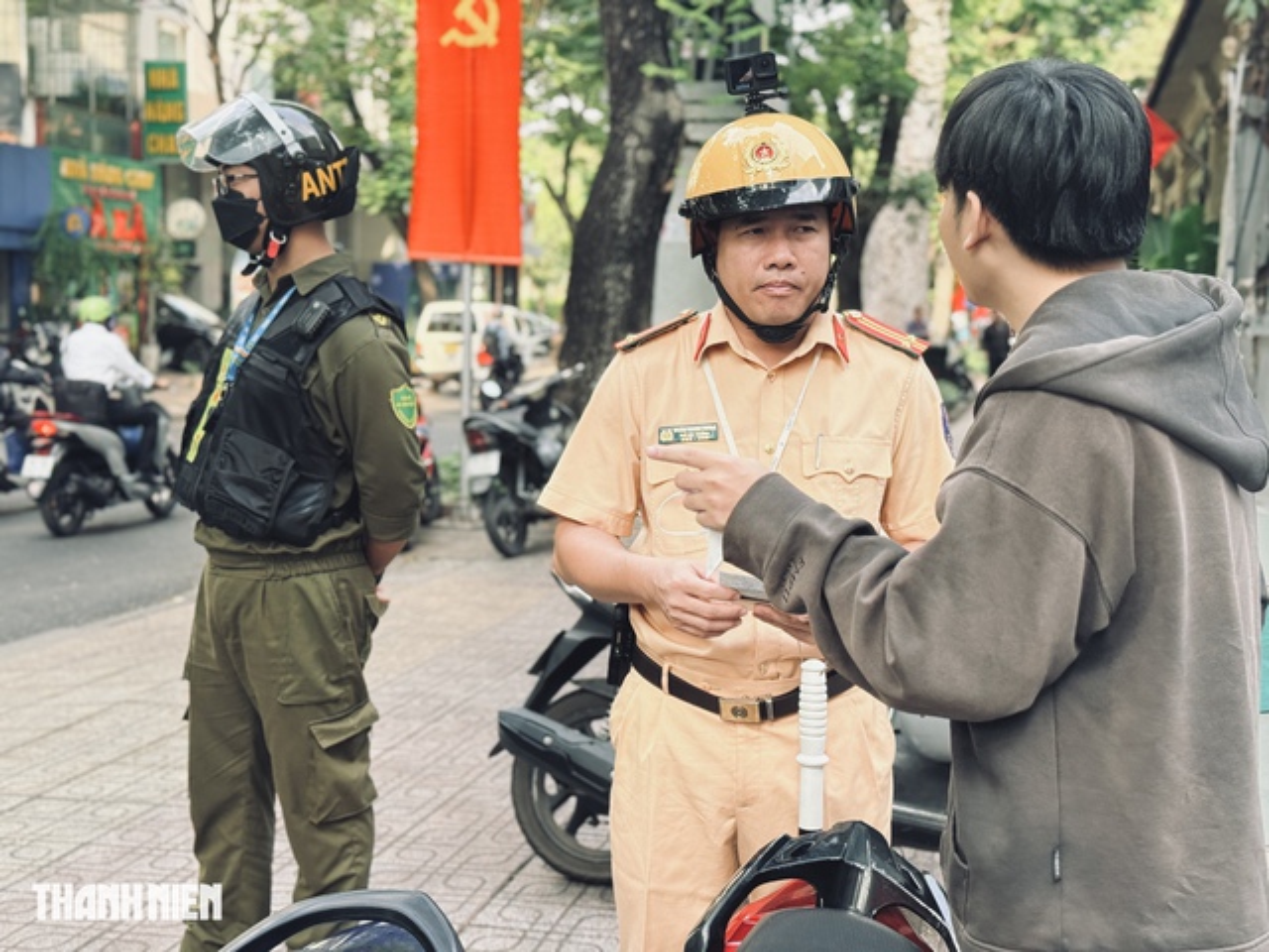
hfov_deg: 39.7
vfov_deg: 30.3
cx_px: 634
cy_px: 476
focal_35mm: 48
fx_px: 1760
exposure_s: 1/289
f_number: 1.78
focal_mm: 6.76
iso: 100
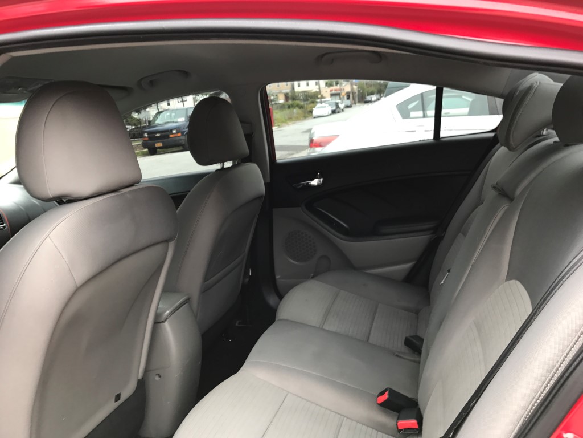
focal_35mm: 28
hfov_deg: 63.4
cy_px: 219
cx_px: 292
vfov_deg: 49.7
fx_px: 472
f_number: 1.8
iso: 32
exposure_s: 1/90
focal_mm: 3.99
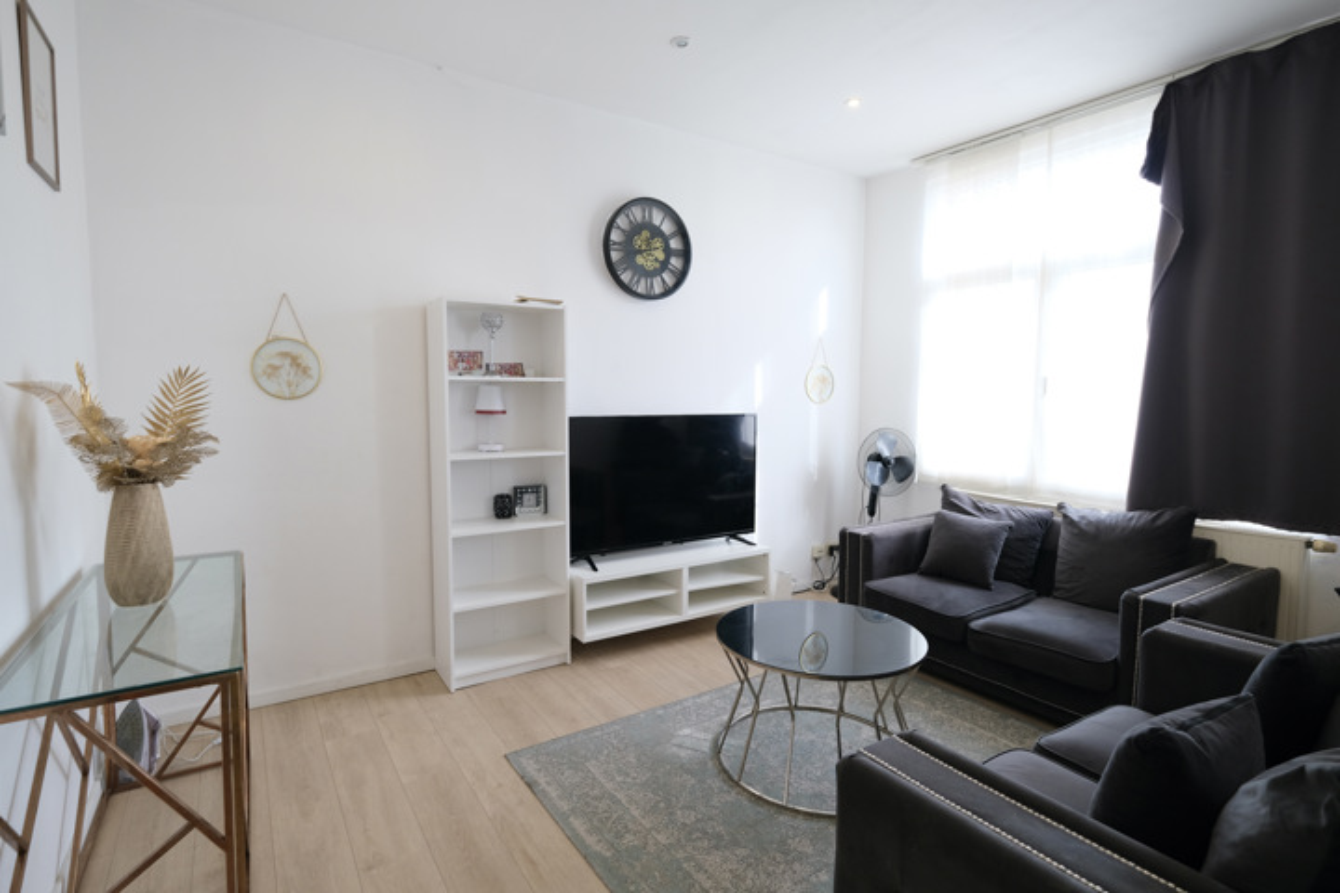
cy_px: 446
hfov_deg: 93.3
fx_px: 633
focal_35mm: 17
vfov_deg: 70.4
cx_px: 670
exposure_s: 1/30
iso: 400
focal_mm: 11
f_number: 4
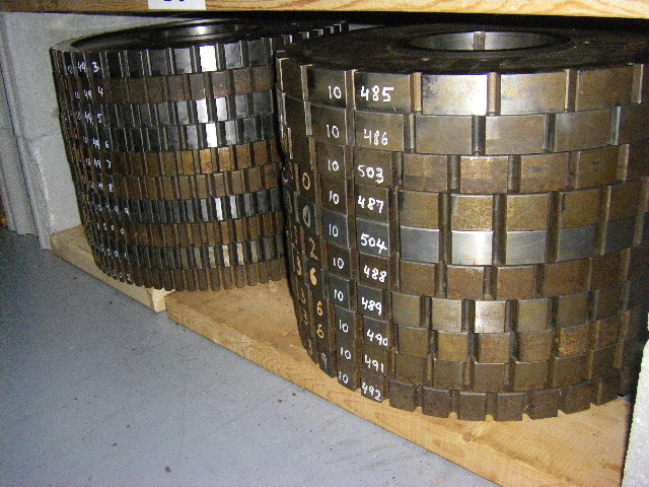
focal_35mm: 38
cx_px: 324
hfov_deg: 49.0
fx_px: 712
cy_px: 244
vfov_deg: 37.7
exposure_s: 1/50
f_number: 7
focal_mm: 6.3
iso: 800
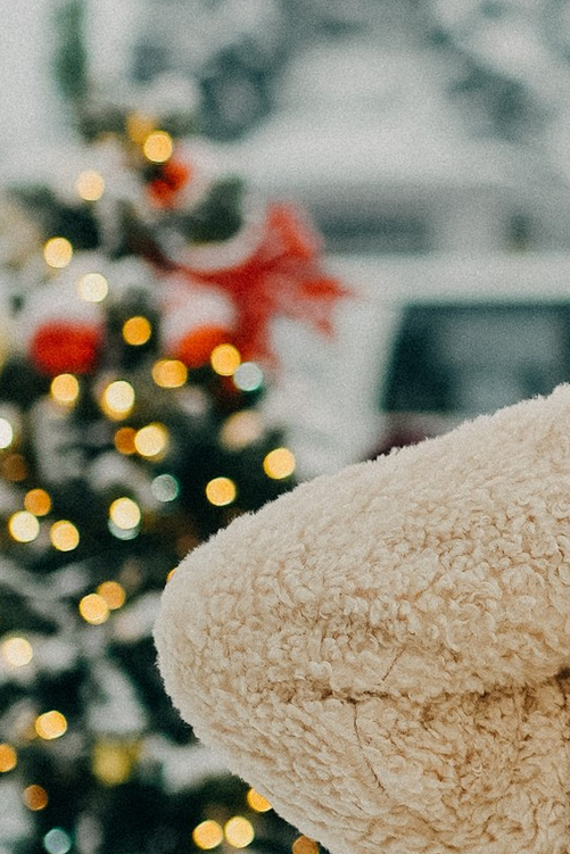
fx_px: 4249
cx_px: 1043
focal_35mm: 179
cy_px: 314
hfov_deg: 7.4
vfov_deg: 11.5
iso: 250
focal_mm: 35
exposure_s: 1/640
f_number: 2
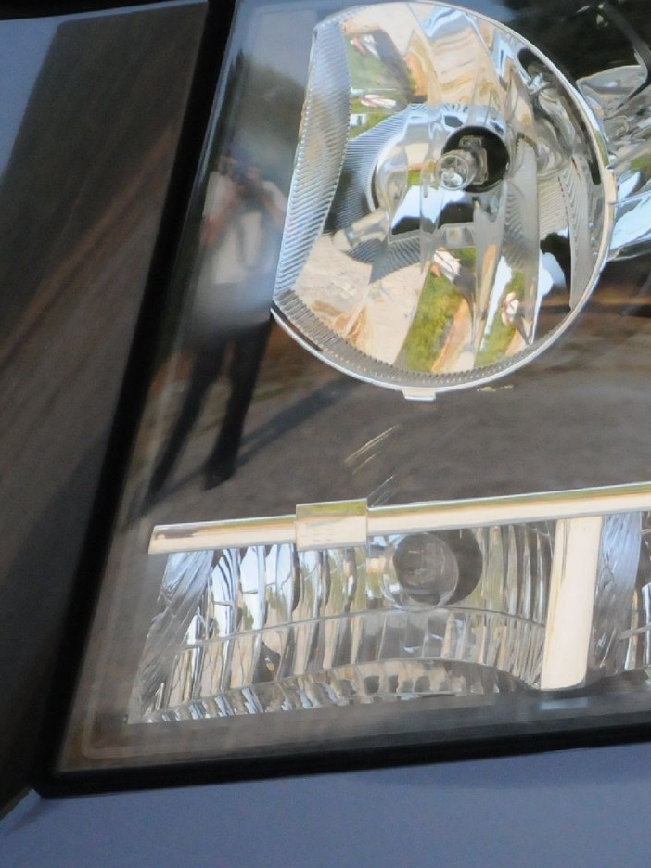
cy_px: 301
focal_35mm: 519
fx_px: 13021
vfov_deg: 3.8
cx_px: 824
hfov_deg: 2.9
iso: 2000
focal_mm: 135
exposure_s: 1/2000
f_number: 5.6
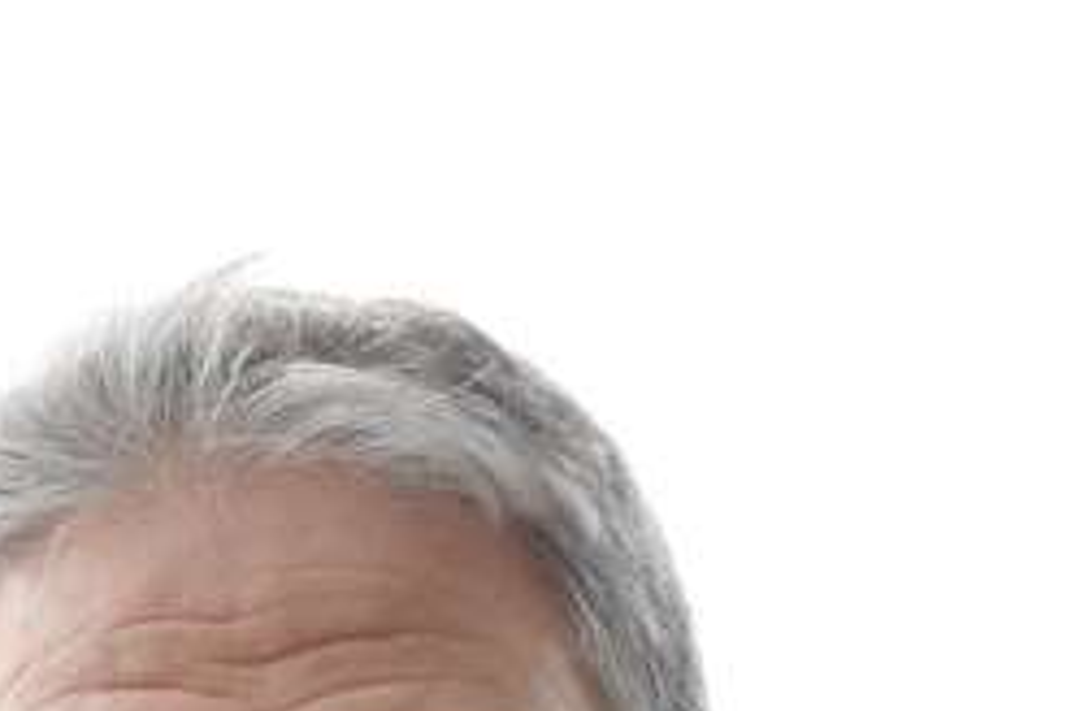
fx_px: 6016
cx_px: 252
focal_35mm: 203
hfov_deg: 10.1
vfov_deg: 6.5
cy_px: 1576
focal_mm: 39
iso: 100
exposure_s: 1/160
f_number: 4
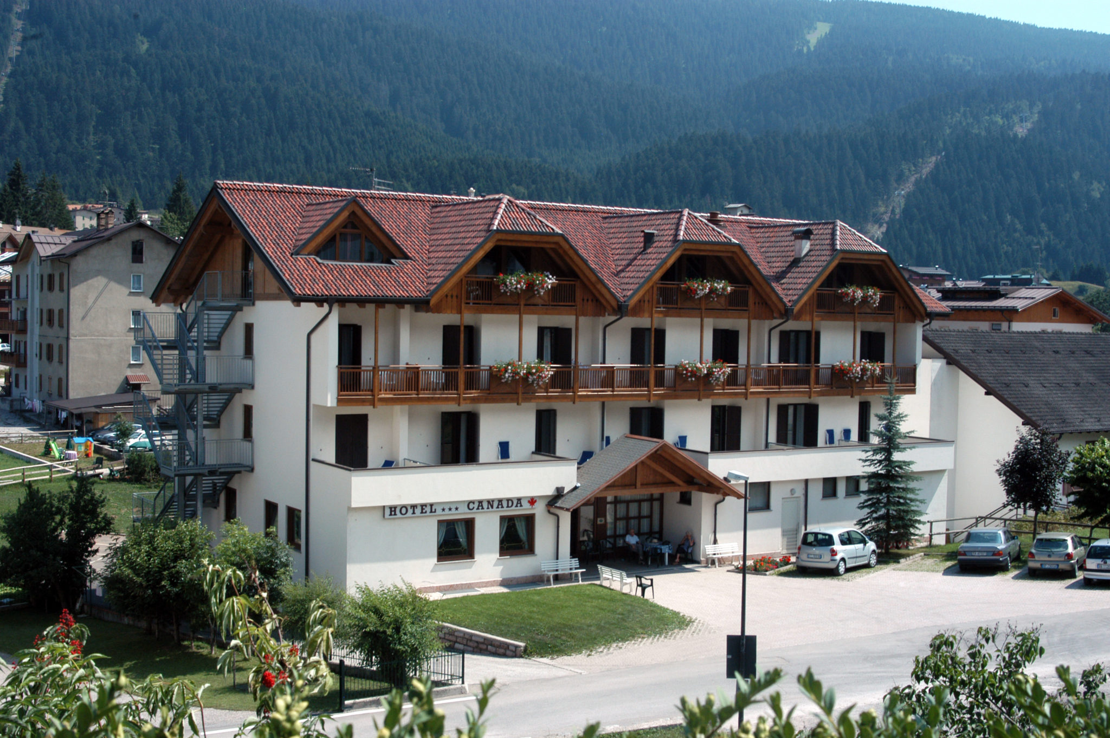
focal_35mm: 42
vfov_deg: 31.8
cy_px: 369
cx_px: 555
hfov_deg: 46.4
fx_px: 1294
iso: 400
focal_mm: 28
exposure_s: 1/400
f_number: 10
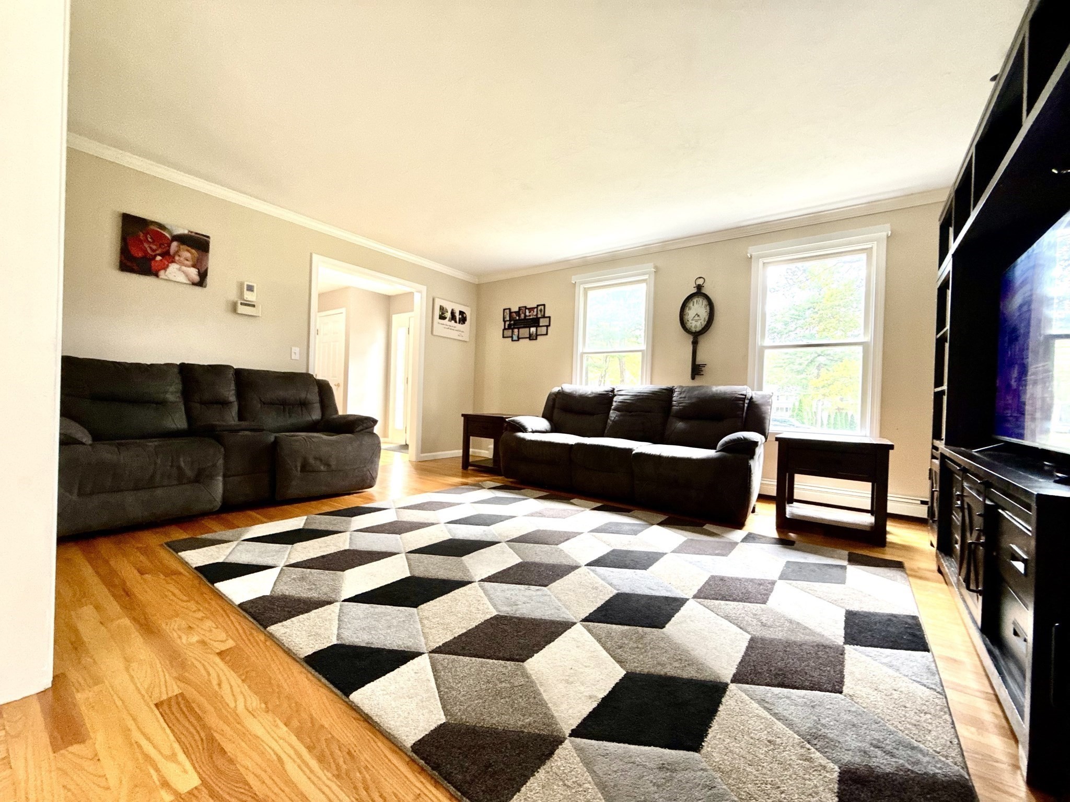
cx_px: 535
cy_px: 401
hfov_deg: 102.1
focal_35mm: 14
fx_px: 433
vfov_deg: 85.7
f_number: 2.2
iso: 320
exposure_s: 1/99
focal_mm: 2.22
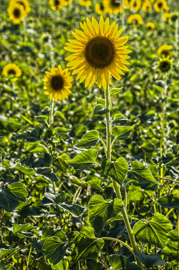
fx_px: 1146
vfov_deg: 13.4
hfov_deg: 8.9
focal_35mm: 153
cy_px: 135
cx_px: 90
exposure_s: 1/180
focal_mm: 102
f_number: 9.5
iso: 180
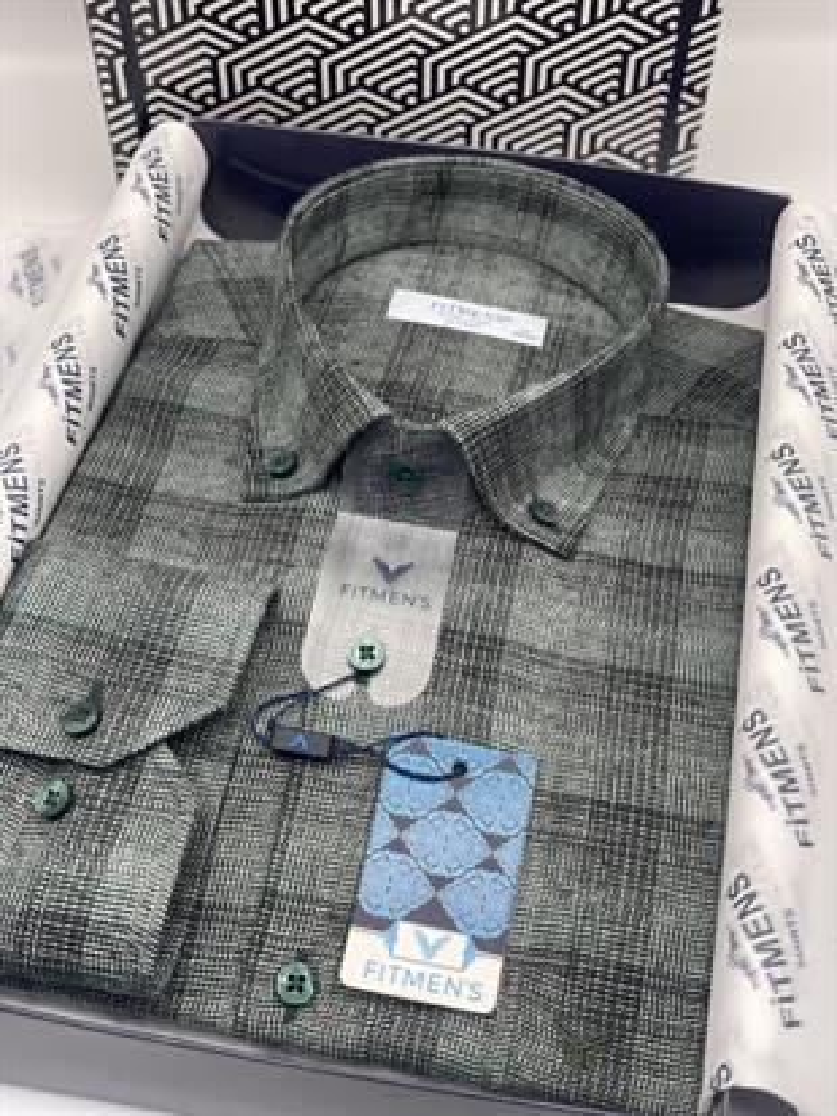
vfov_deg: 36.8
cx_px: 418
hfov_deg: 28.0
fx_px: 1676
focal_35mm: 52
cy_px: 558
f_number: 2
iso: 64
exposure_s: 1/100
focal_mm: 6
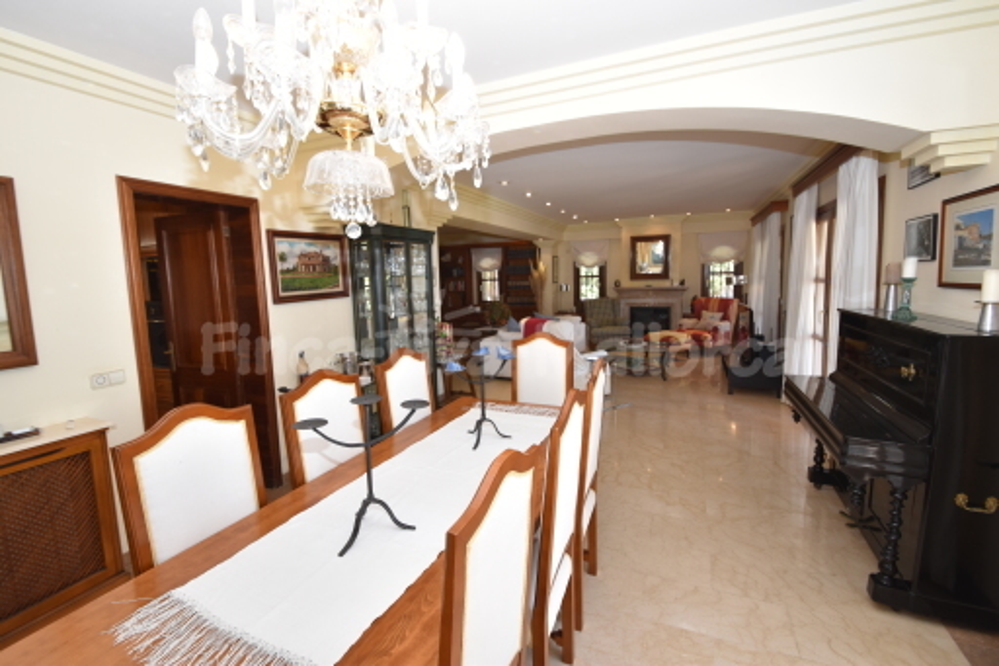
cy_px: 333
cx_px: 500
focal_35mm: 15
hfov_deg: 100.4
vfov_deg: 77.3
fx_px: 416
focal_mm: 10
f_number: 5
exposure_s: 1/100
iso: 400
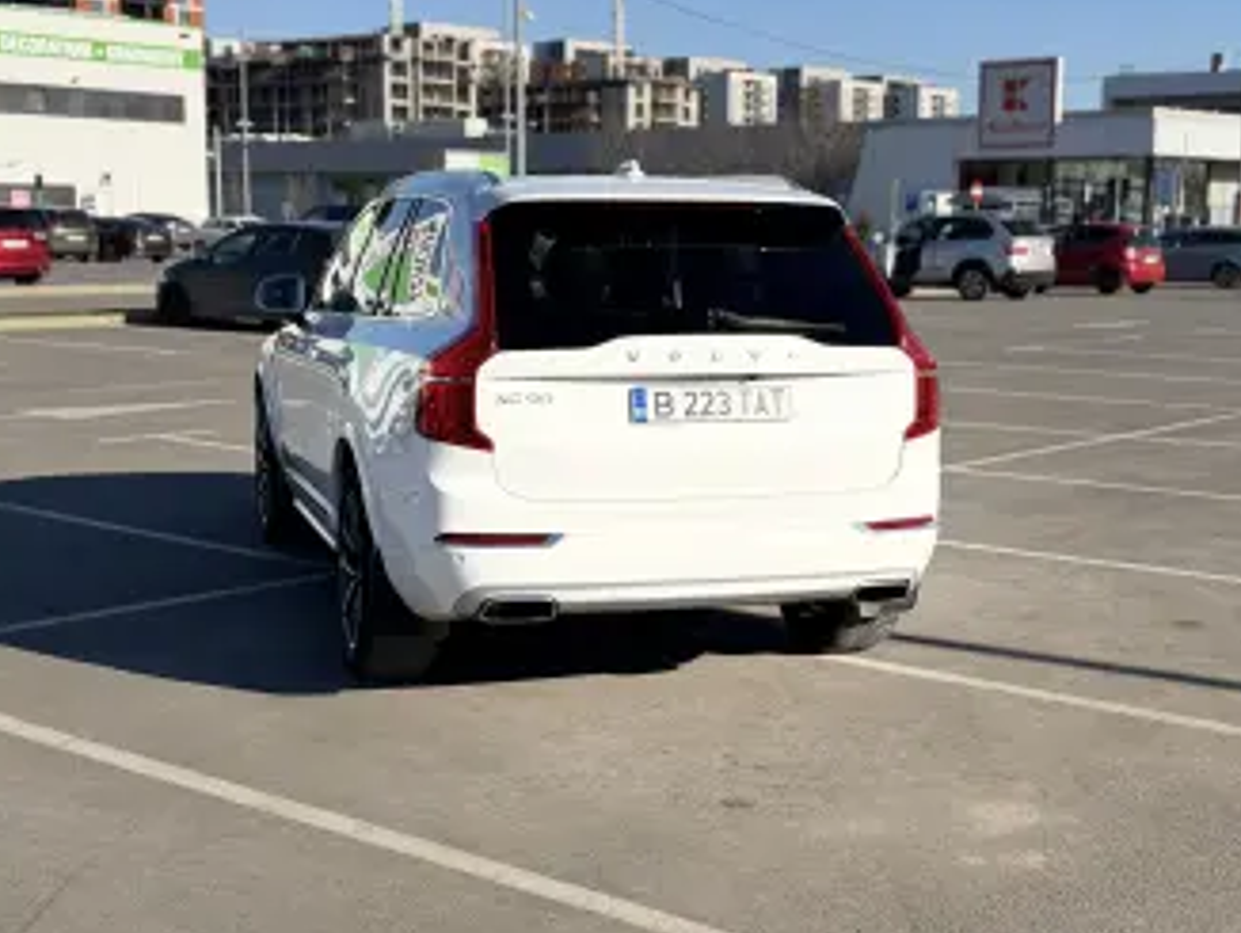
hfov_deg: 36.1
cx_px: 647
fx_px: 1901
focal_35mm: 53
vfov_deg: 27.6
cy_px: 480
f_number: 1.78
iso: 64
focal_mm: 6.76
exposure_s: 1/7143
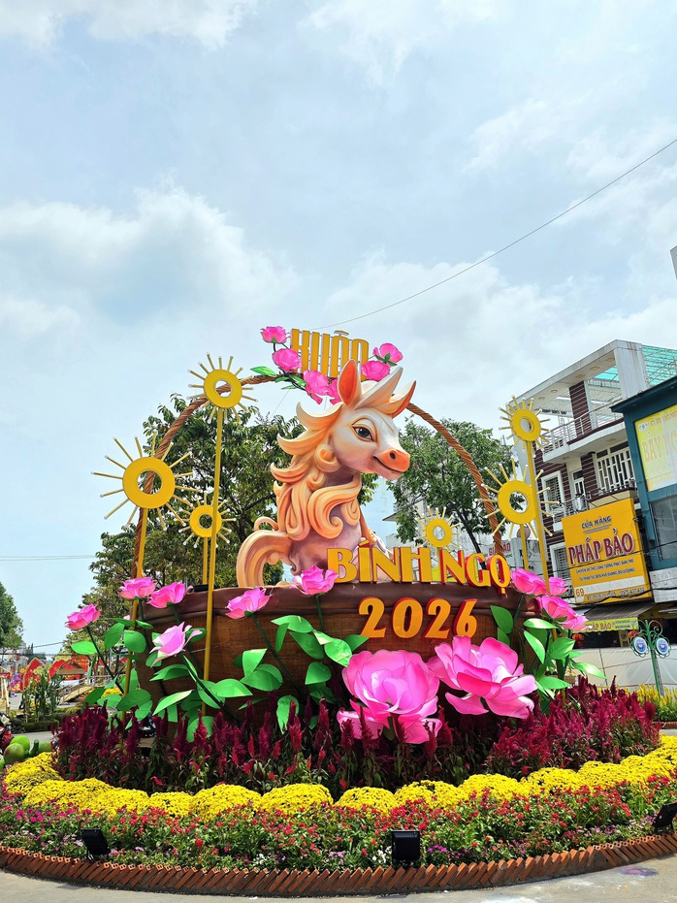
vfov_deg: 73.9
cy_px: 452
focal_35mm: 23
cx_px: 338
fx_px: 600
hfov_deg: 58.9
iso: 80
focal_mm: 6.3
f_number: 1.7
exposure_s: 1/10000
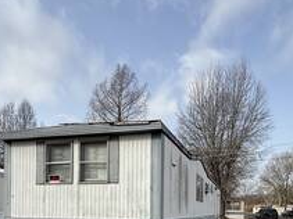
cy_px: 213
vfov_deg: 37.7
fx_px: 288
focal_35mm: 34
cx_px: 162
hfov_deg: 53.9
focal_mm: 2.22
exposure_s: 1/1795
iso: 50
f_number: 2.2
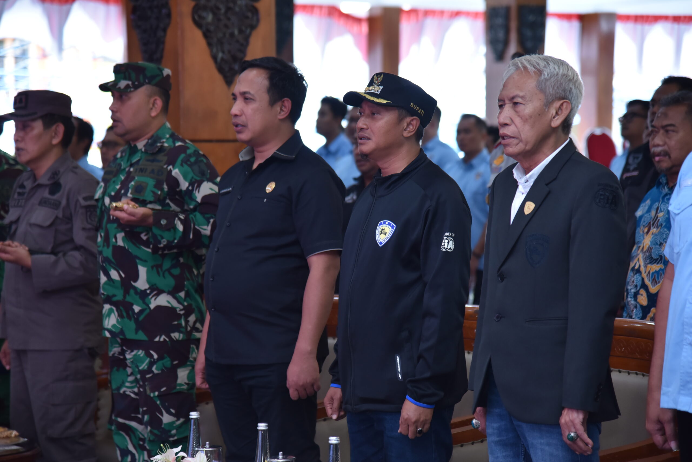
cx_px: 346
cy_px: 231
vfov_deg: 11.4
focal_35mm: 120
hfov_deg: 17.1
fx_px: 2307
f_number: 4
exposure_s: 1/80
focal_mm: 120
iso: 1250
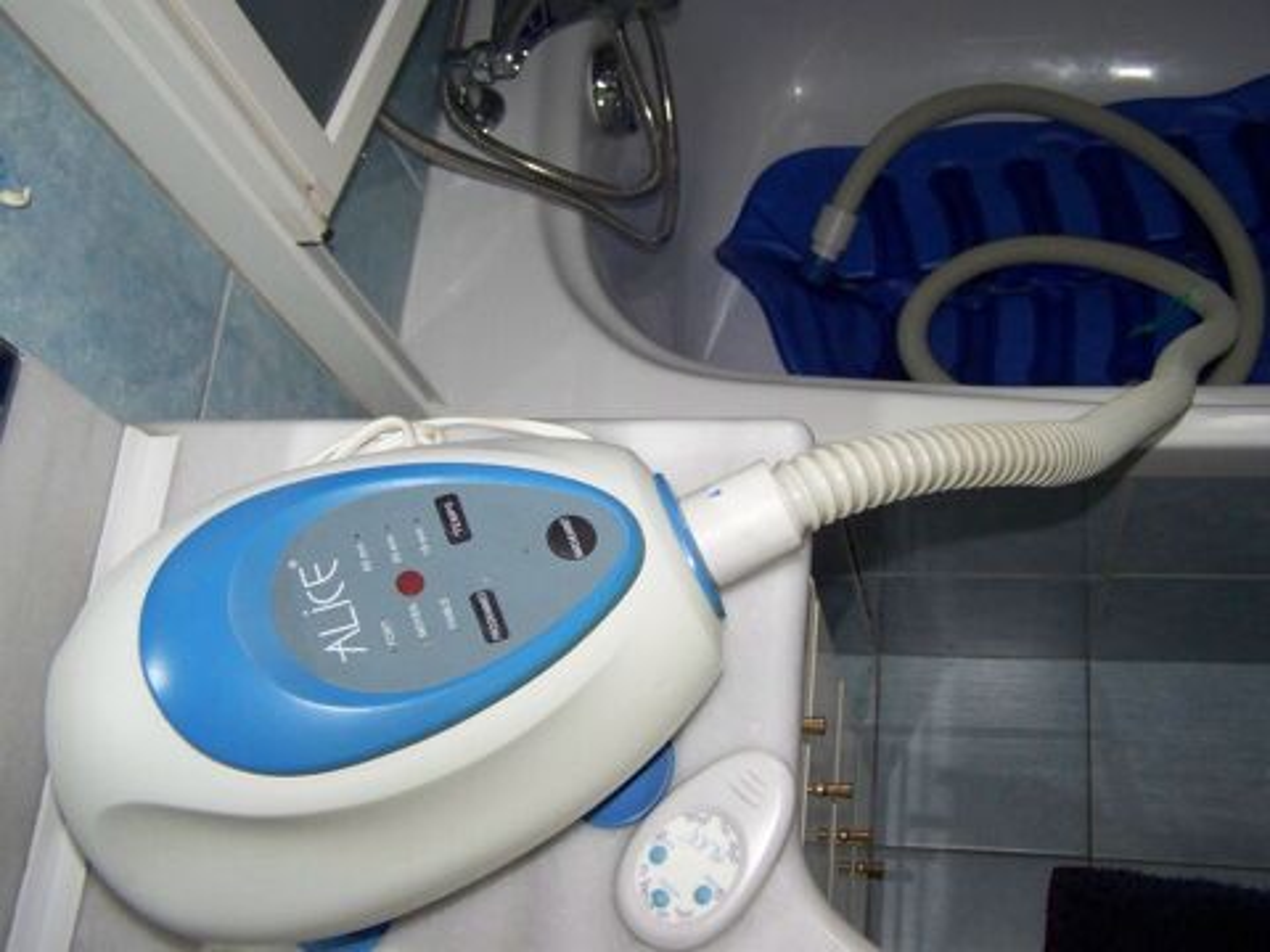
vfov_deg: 37.7
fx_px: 1394
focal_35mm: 38
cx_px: 635
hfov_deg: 49.0
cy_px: 476
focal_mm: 6.3
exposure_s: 1/30
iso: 200
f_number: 2.8
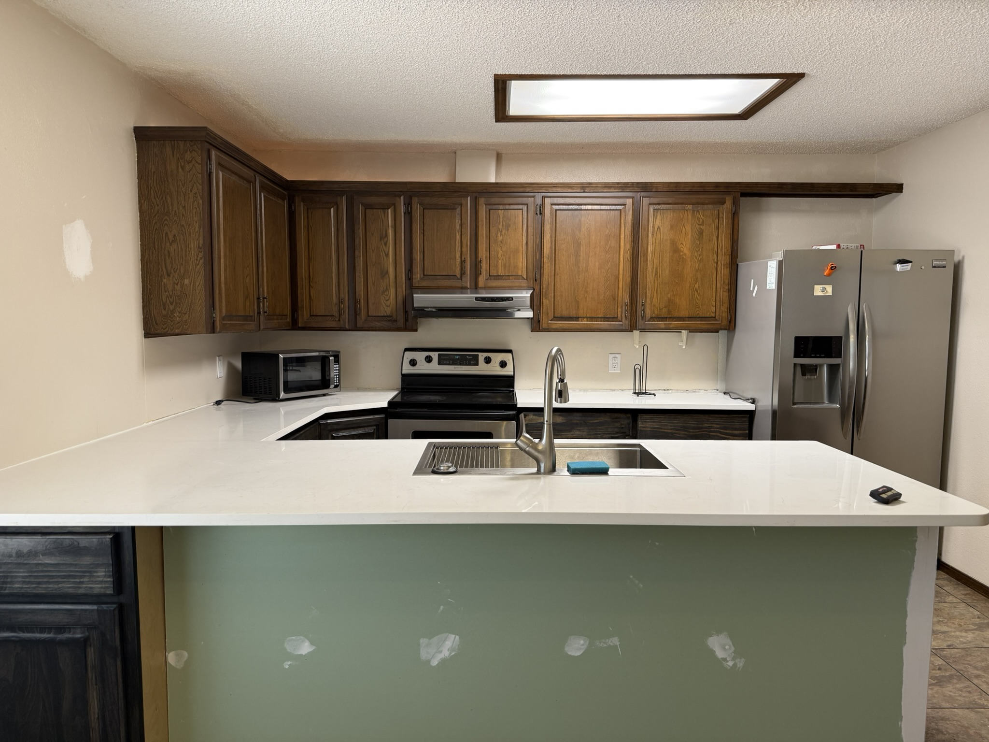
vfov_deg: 56.8
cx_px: 494
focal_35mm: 24
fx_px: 686
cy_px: 371
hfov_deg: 71.6
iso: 125
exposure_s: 1/60
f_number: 1.78
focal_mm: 6.76
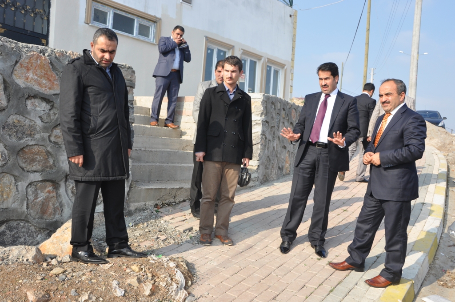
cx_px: 228
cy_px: 151
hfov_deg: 57.3
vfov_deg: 39.9
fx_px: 417
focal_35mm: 33
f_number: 8
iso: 200
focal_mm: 22
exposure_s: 1/250
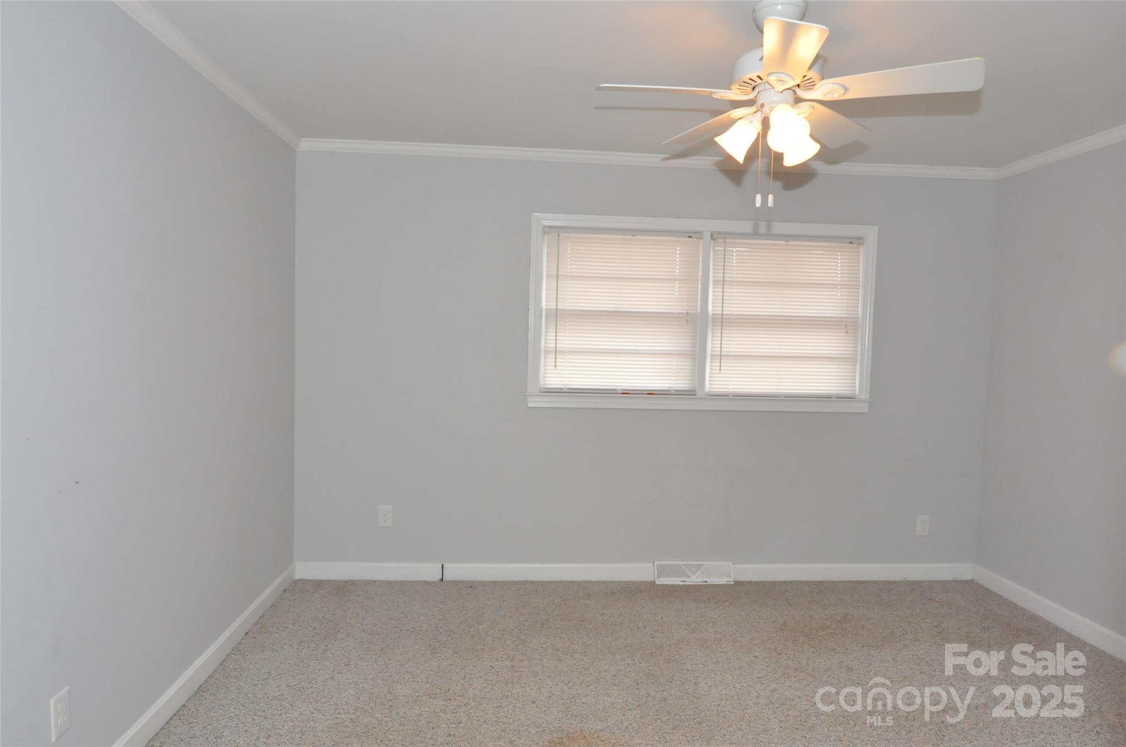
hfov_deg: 81.3
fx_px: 656
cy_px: 374
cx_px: 563
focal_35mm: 21
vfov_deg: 59.4
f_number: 7.1
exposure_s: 1/60
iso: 2000
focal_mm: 14
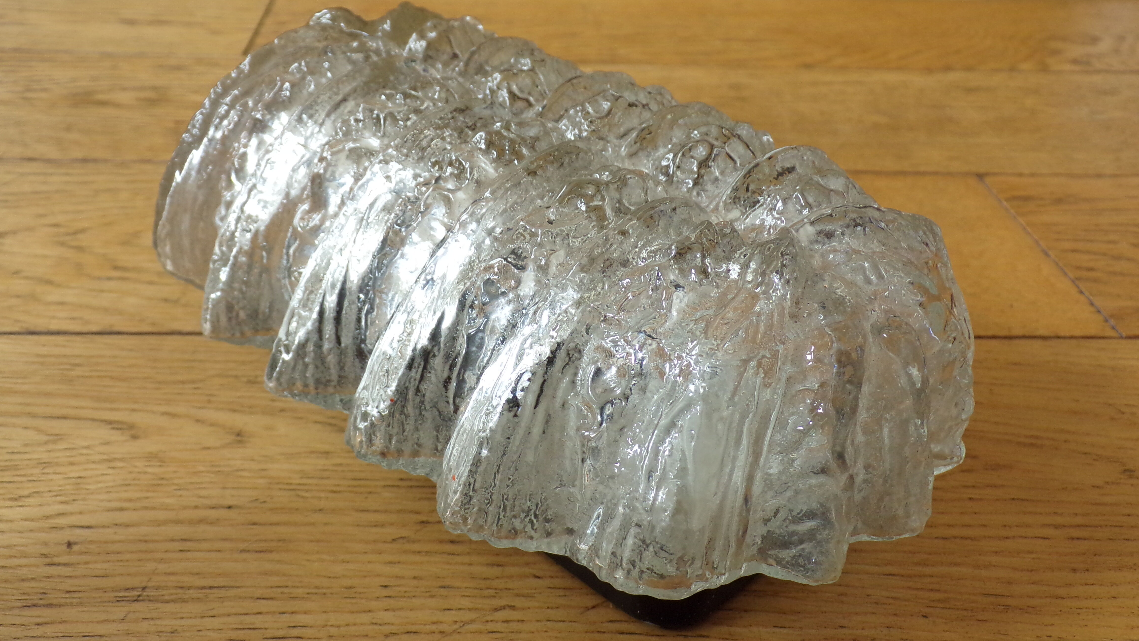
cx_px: 570
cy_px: 369
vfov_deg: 33.7
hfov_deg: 56.6
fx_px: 1057
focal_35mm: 35
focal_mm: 5.8
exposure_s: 1/18
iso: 200
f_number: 3.2
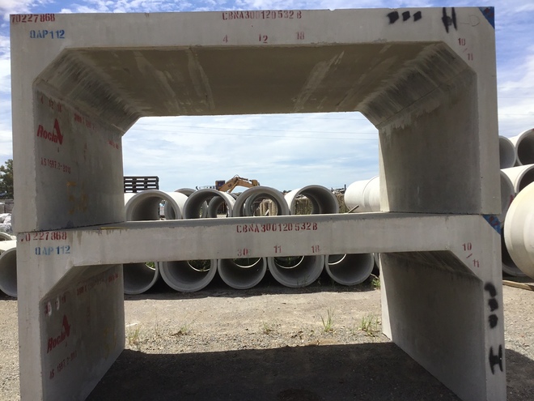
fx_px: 478
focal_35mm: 31
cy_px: 200
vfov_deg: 45.4
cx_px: 267
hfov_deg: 58.4
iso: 25
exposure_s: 1/2632
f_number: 2.4
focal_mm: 3.3
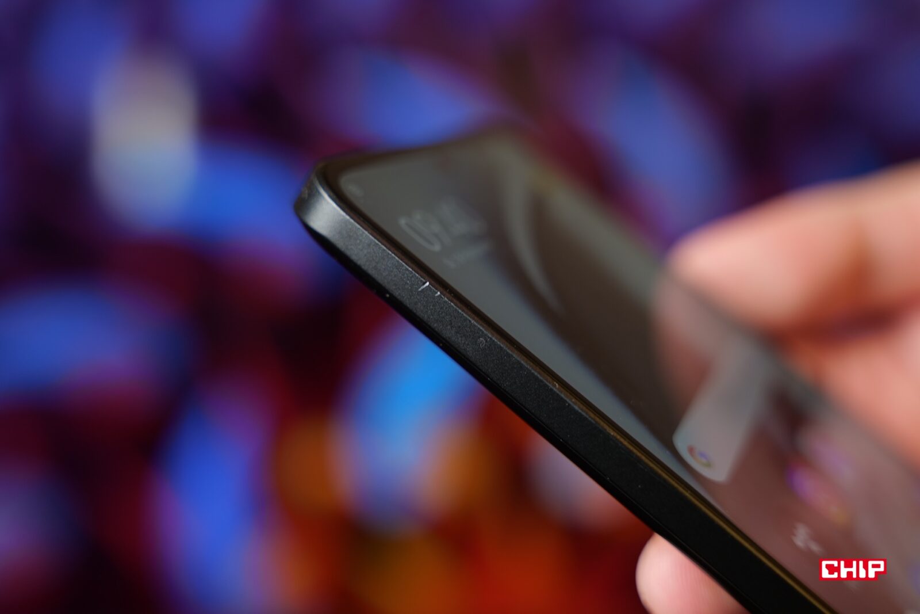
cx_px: 460
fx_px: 1201
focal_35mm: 47
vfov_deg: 28.7
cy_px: 307
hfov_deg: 41.9
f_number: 3.5
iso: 640
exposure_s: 1/50
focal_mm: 47
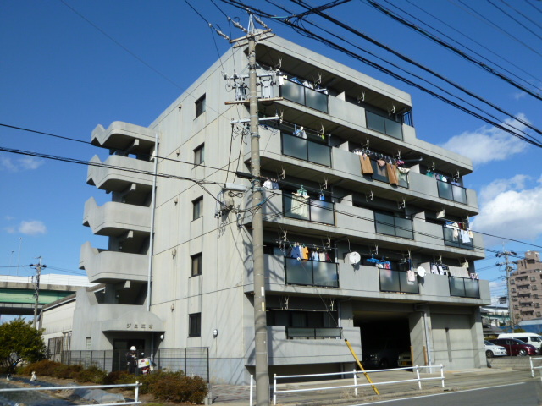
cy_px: 203
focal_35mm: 31
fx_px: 485
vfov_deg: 45.4
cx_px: 271
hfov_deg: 58.4
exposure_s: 1/400
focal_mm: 5.5
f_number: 5
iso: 80
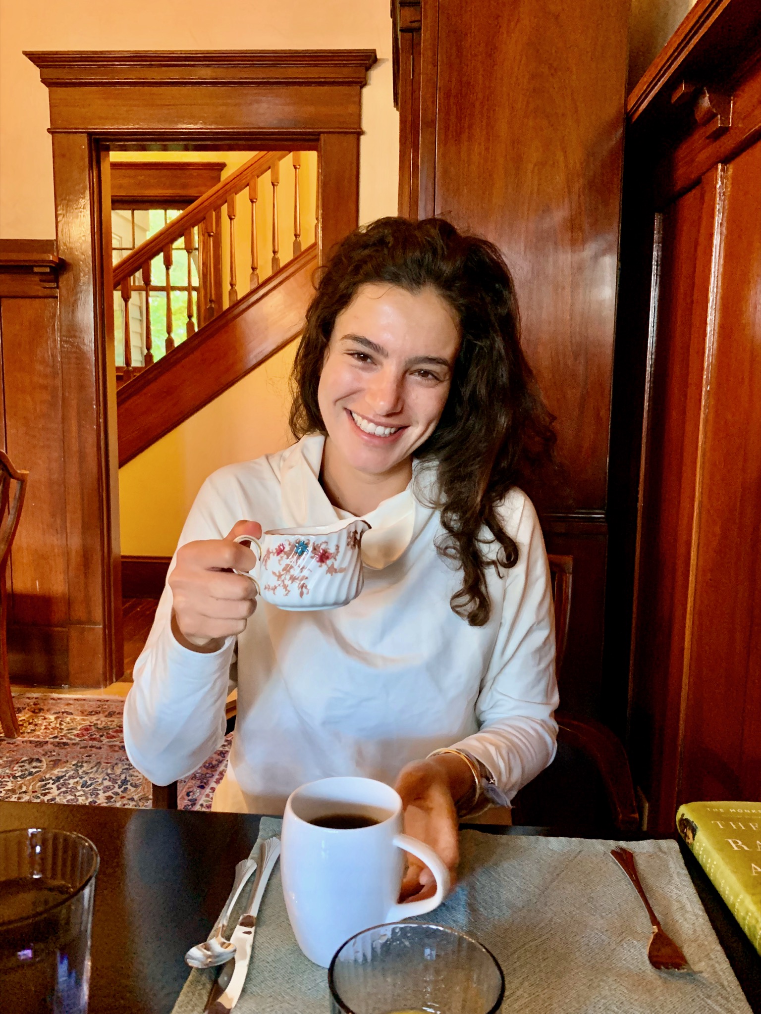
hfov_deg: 53.1
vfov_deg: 67.3
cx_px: 380
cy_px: 507
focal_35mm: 26
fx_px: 762
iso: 320
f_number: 1.8
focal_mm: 4.25
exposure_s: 1/40
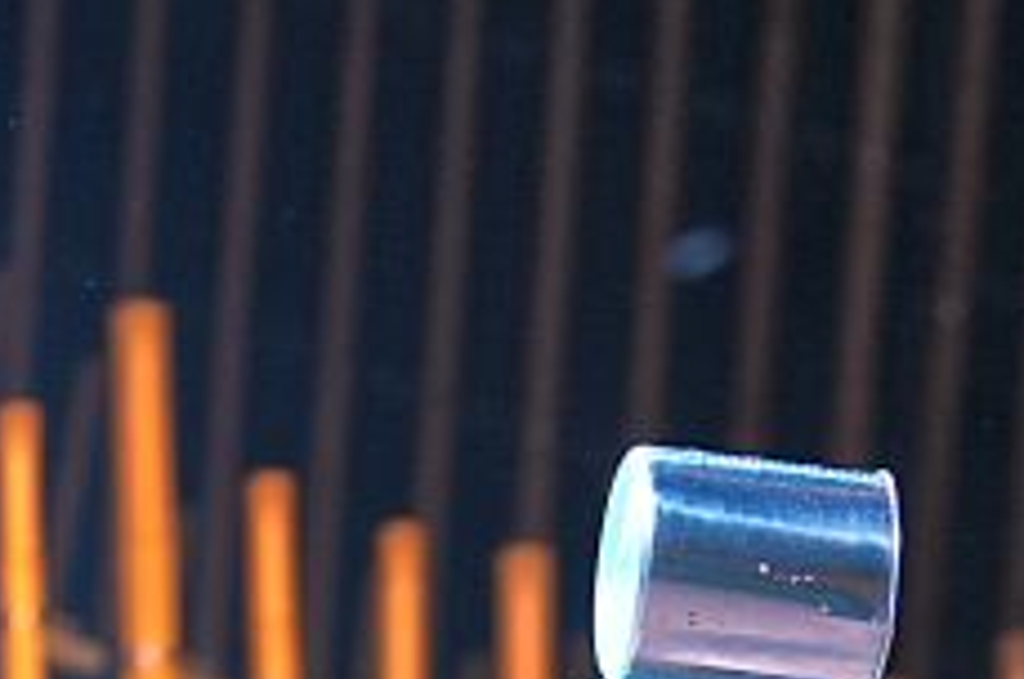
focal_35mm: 271
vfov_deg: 4.9
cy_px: 1832
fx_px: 7698
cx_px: 1100
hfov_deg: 7.6
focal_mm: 50
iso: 250
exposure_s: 1/100
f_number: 1.4
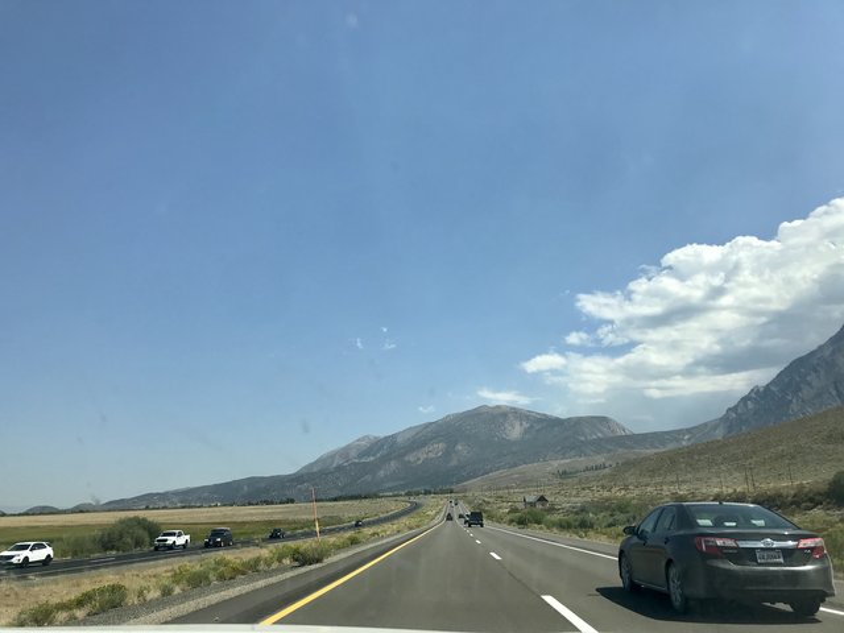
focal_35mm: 28
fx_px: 683
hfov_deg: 63.4
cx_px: 422
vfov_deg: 49.7
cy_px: 316
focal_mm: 3.99
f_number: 1.8
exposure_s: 1/2907
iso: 20
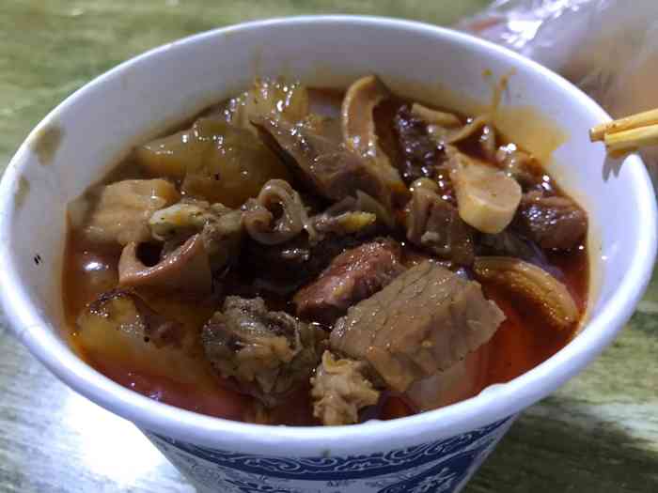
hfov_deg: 63.4
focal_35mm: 28
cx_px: 329
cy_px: 246
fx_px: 532
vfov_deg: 49.7
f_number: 1.8
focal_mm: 3.99
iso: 100
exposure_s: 1/9
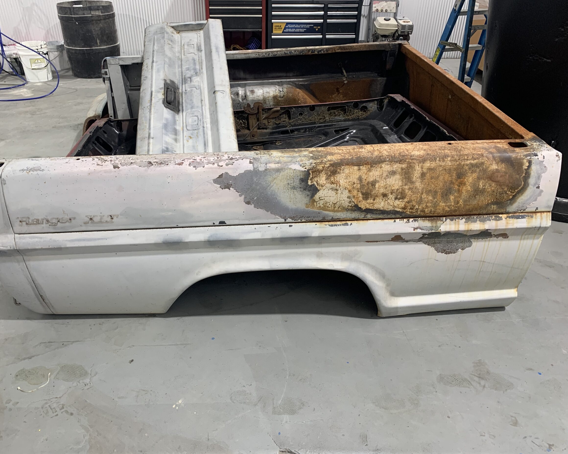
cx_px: 274
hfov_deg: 62.2
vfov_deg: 51.5
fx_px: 471
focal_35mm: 28
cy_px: 225
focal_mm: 4.25
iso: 80
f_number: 1.8
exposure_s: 1/60
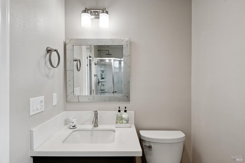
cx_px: 122
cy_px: 82
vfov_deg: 64.5
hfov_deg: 86.9
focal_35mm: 19
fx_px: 129
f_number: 8
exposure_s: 1/50
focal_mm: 19
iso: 200
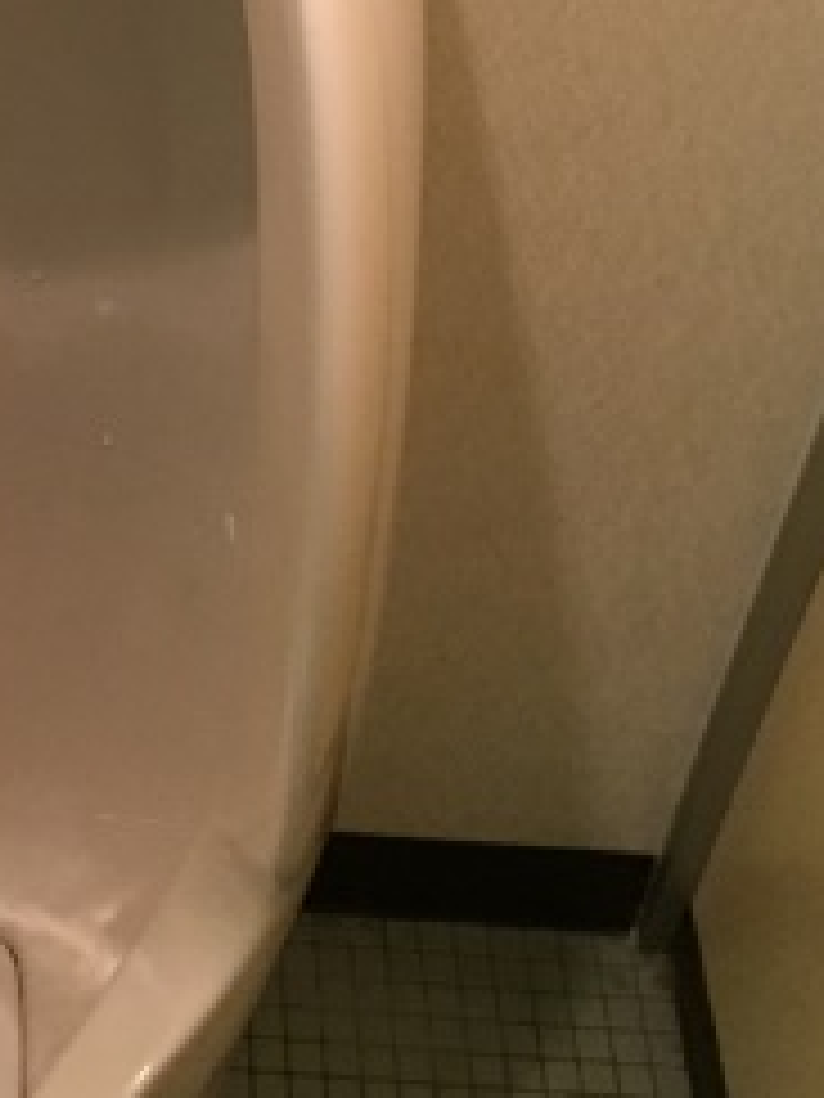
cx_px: -203
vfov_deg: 25.0
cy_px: 126
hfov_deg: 18.3
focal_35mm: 76
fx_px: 2412
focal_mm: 4.15
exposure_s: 1/30
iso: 200
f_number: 2.2
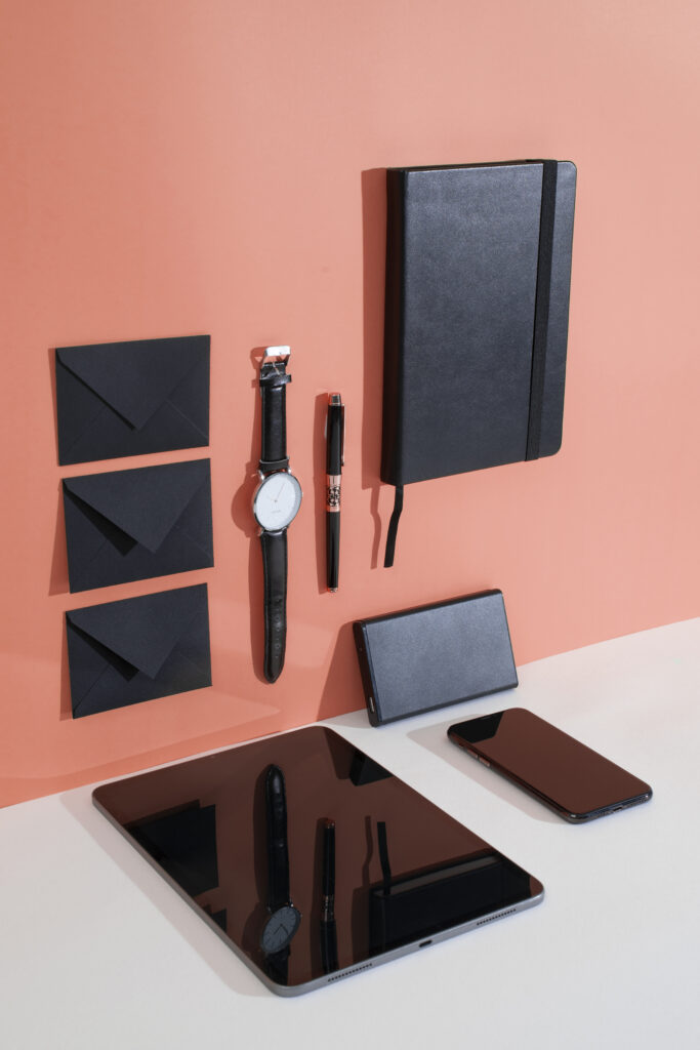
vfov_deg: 39.6
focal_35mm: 50
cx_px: 350
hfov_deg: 27.0
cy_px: 525
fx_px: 1458
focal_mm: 50
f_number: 5.6
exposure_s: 1/100
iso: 200
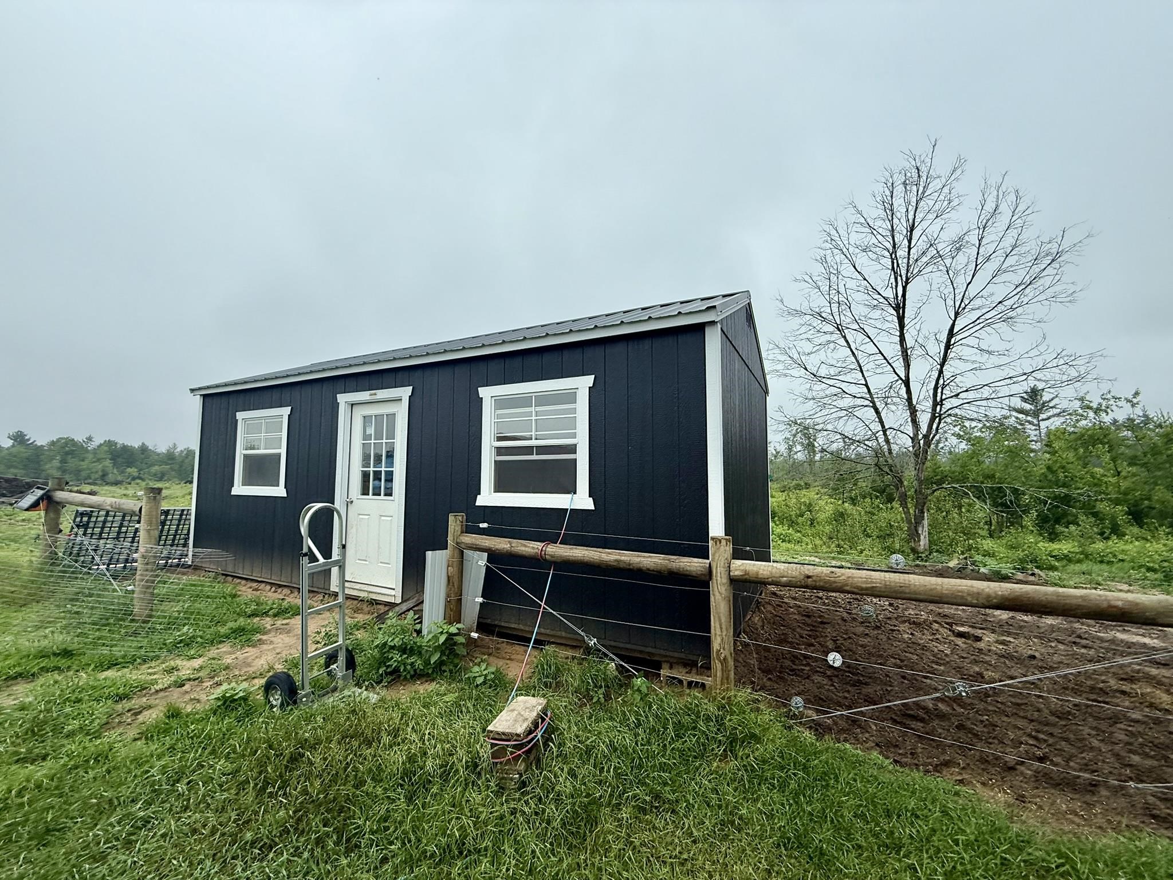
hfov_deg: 102.1
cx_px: 586
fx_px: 474
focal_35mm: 14
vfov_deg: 85.7
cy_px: 440
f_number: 2.2
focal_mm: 2.22
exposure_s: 1/789
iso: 50
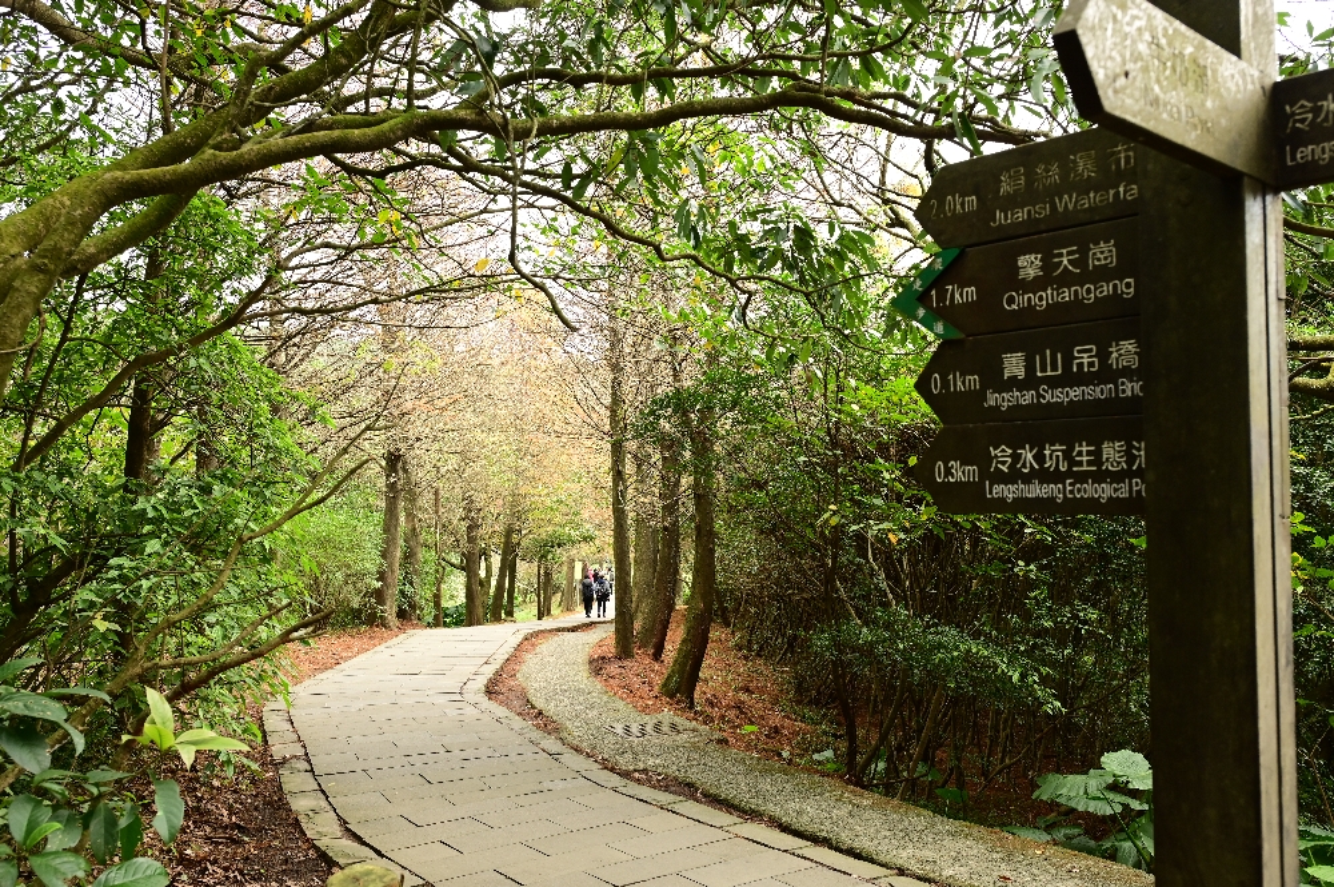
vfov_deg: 44.9
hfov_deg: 63.7
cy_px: 444
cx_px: 667
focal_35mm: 29
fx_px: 1074
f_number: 6.3
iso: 1000
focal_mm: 29
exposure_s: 1/160
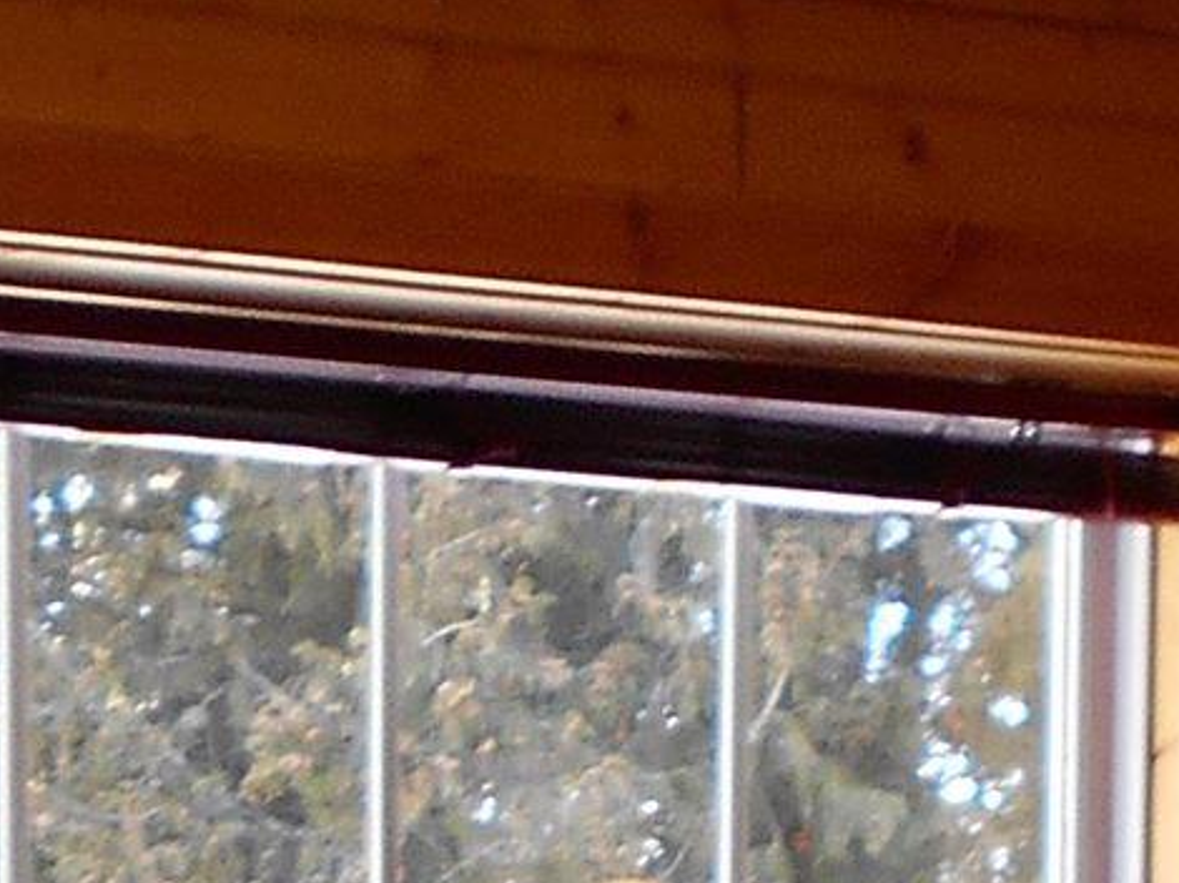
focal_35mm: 170
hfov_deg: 11.6
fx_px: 5787
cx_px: 620
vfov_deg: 7.9
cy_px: 2268
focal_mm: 4.6
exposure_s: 1/30
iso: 80
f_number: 3.2
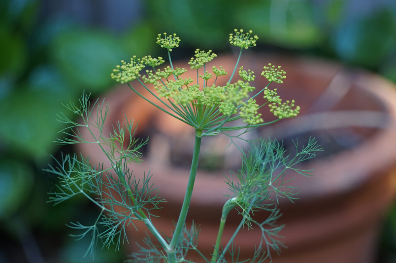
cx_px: 198
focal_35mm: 180
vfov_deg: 7.6
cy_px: 132
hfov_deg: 11.4
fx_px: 1979
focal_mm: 120
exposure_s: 1/80
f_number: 5.6
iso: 640
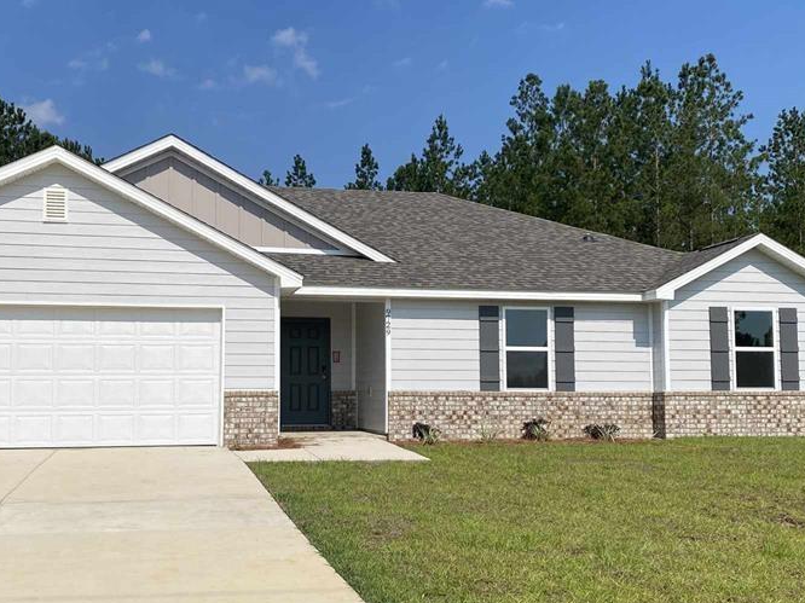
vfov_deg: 35.9
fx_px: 930
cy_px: 338
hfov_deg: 46.7
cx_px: 353
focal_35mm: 40
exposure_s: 1/7194
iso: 32
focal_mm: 4.25
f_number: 1.8
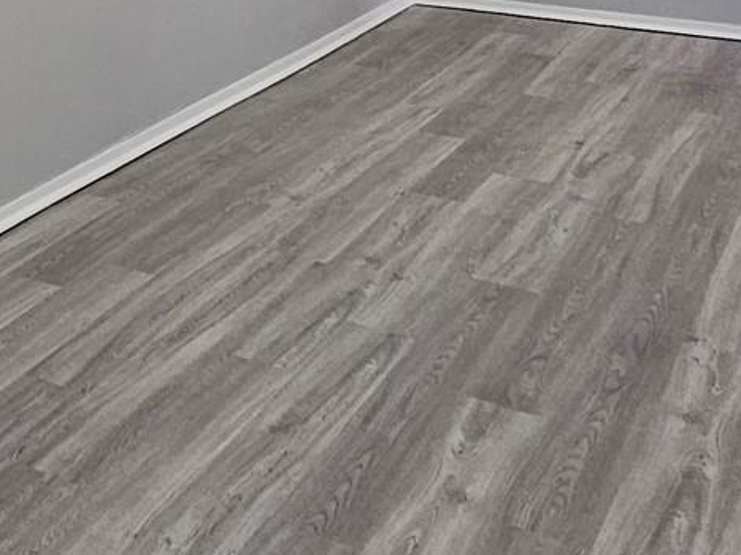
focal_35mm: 57
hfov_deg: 31.7
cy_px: -212
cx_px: 35
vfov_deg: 22.3
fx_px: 1220
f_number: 2.2
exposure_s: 1/60
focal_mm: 2.2
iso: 200
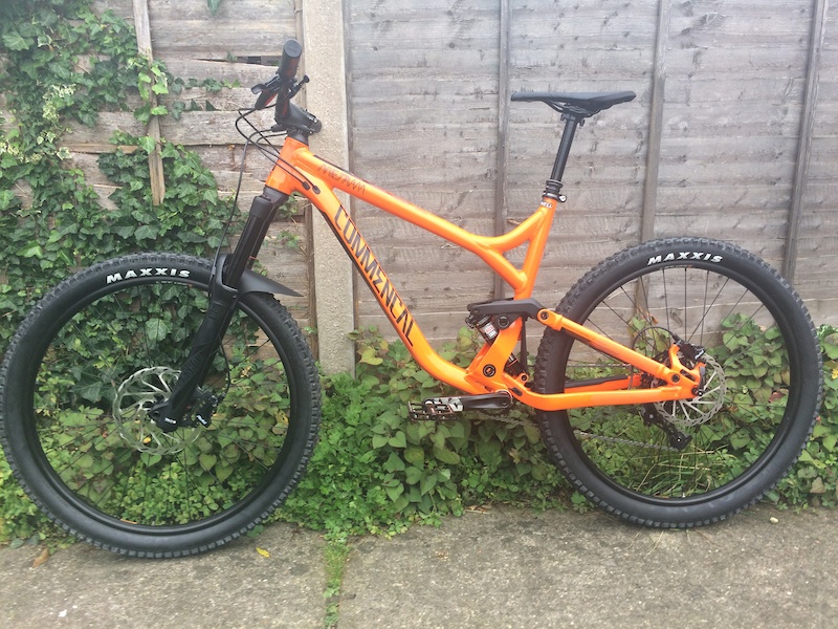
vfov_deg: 48.2
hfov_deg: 61.7
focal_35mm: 29
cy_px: 314
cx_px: 419
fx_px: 702
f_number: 2.2
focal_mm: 4.15
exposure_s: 1/50
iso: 40
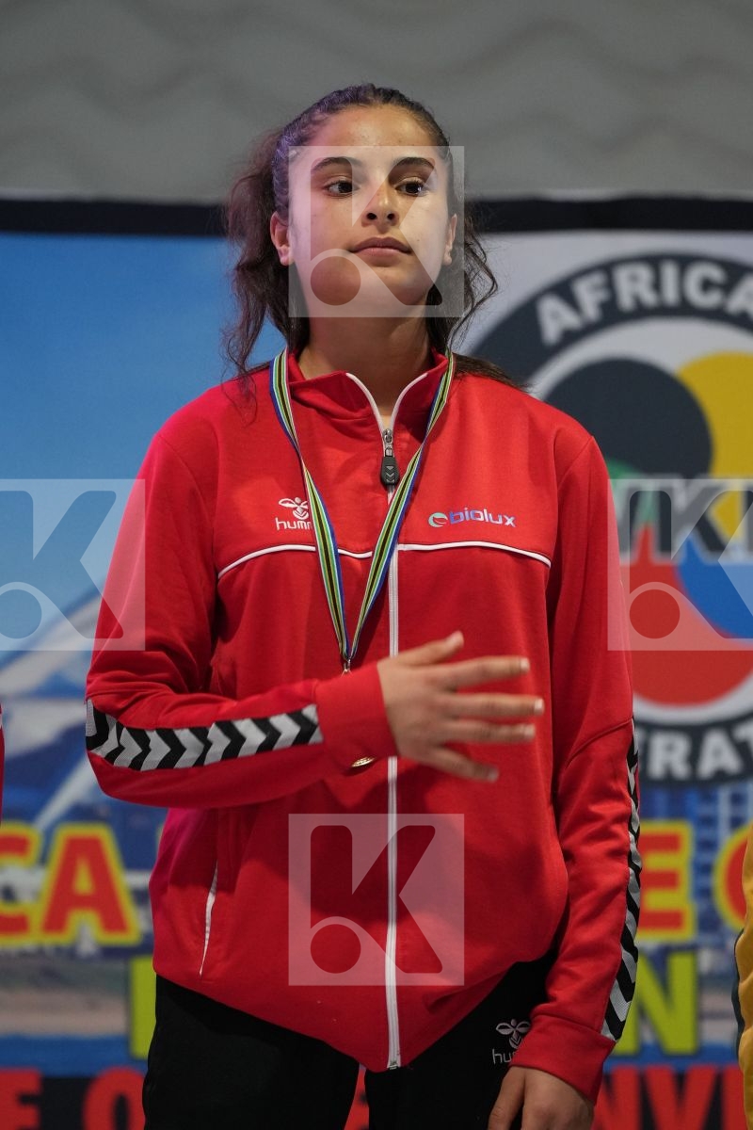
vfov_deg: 6.9
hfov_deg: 4.6
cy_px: 565
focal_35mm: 300
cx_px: 376
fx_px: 9412
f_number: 2.8
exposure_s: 1/250
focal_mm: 200
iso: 2500
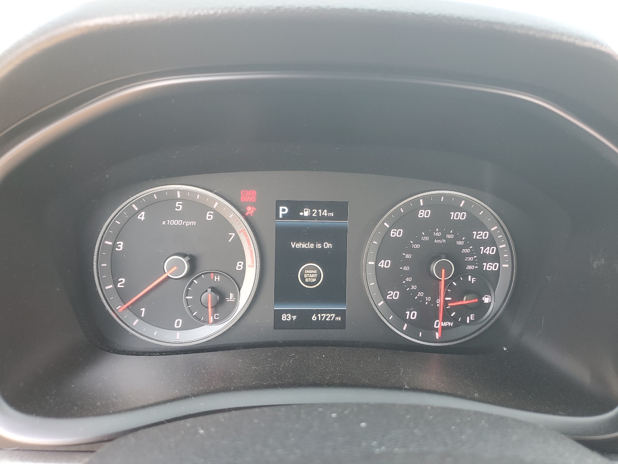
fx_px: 464
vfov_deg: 53.1
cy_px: 232
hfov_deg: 67.3
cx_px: 309
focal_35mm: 26
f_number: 1.5
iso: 64
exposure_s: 1/60.2
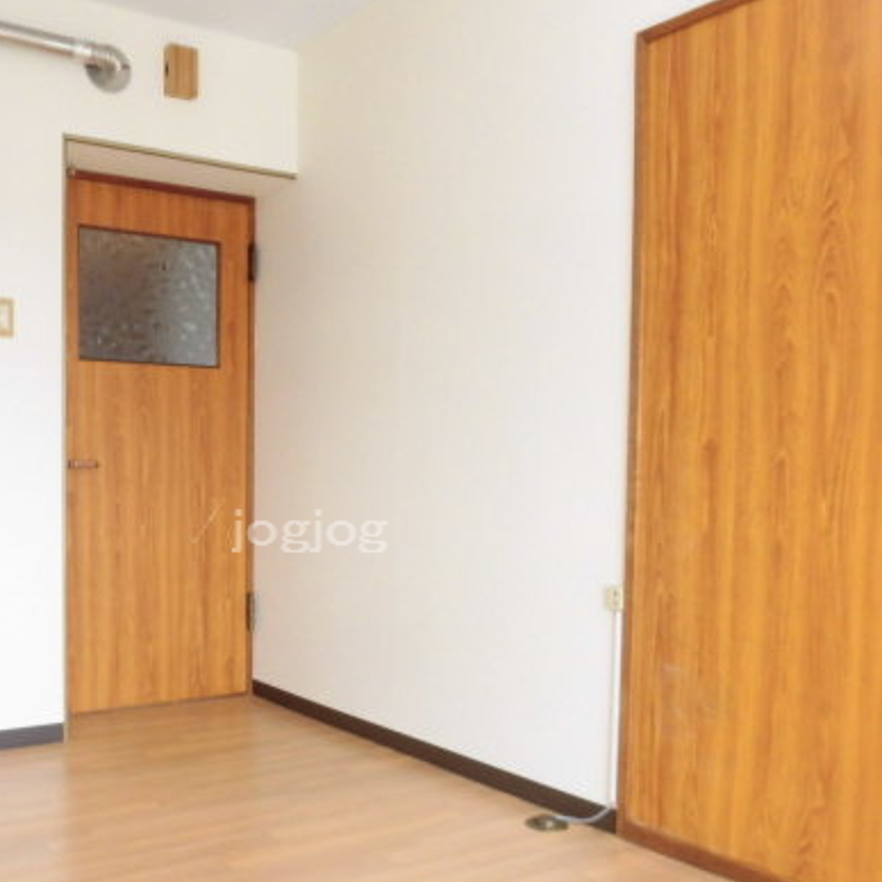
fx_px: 1009
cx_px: 316
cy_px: 525
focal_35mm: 35
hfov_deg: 46.7
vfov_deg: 47.0
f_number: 3.1
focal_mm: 4.3
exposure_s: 1/80
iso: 160
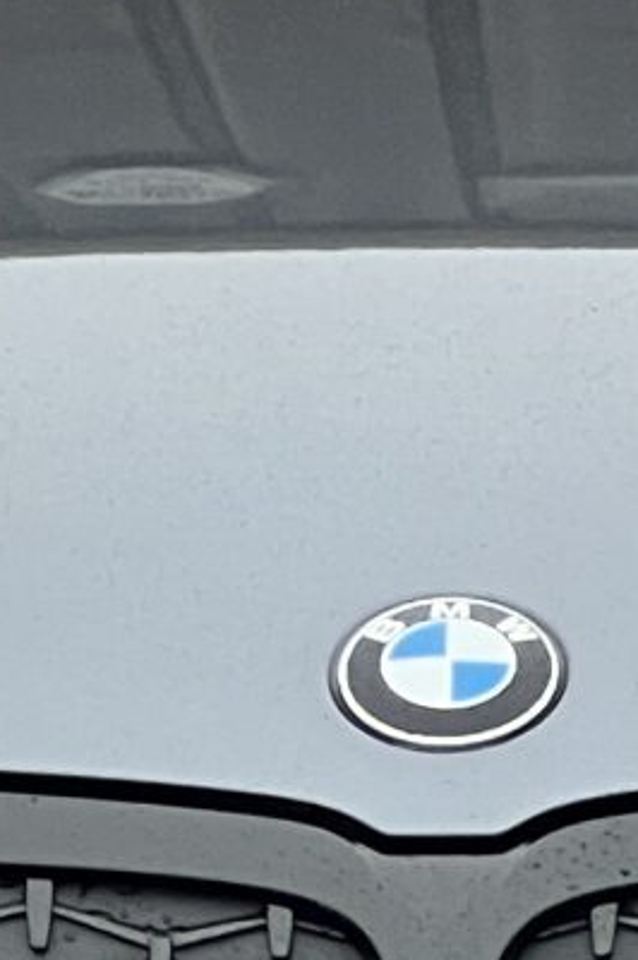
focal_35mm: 513
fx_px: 13660
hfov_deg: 2.7
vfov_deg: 4.0
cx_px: 470
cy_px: 394
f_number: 2.8
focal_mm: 9
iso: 160
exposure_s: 1/98
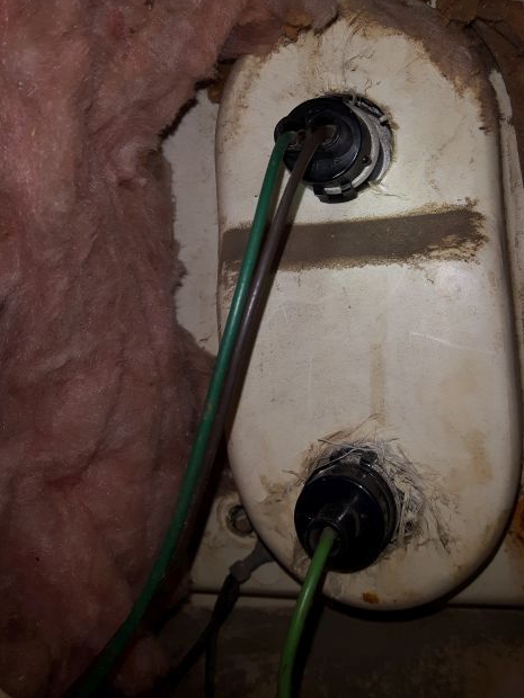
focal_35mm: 40
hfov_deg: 36.0
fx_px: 807
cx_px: 256
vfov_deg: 46.4
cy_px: 260
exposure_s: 1/524
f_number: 1.9
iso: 40
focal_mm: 3.7
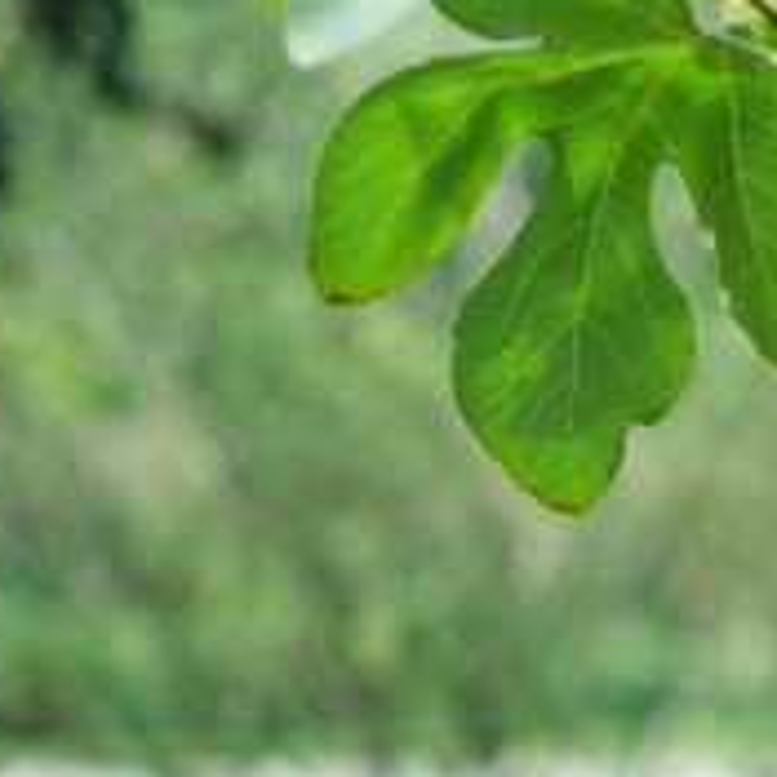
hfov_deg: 4.9
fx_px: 8939
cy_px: 311
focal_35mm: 352
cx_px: 1465
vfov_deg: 5.0
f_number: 4.5
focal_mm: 105
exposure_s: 1/500
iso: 100
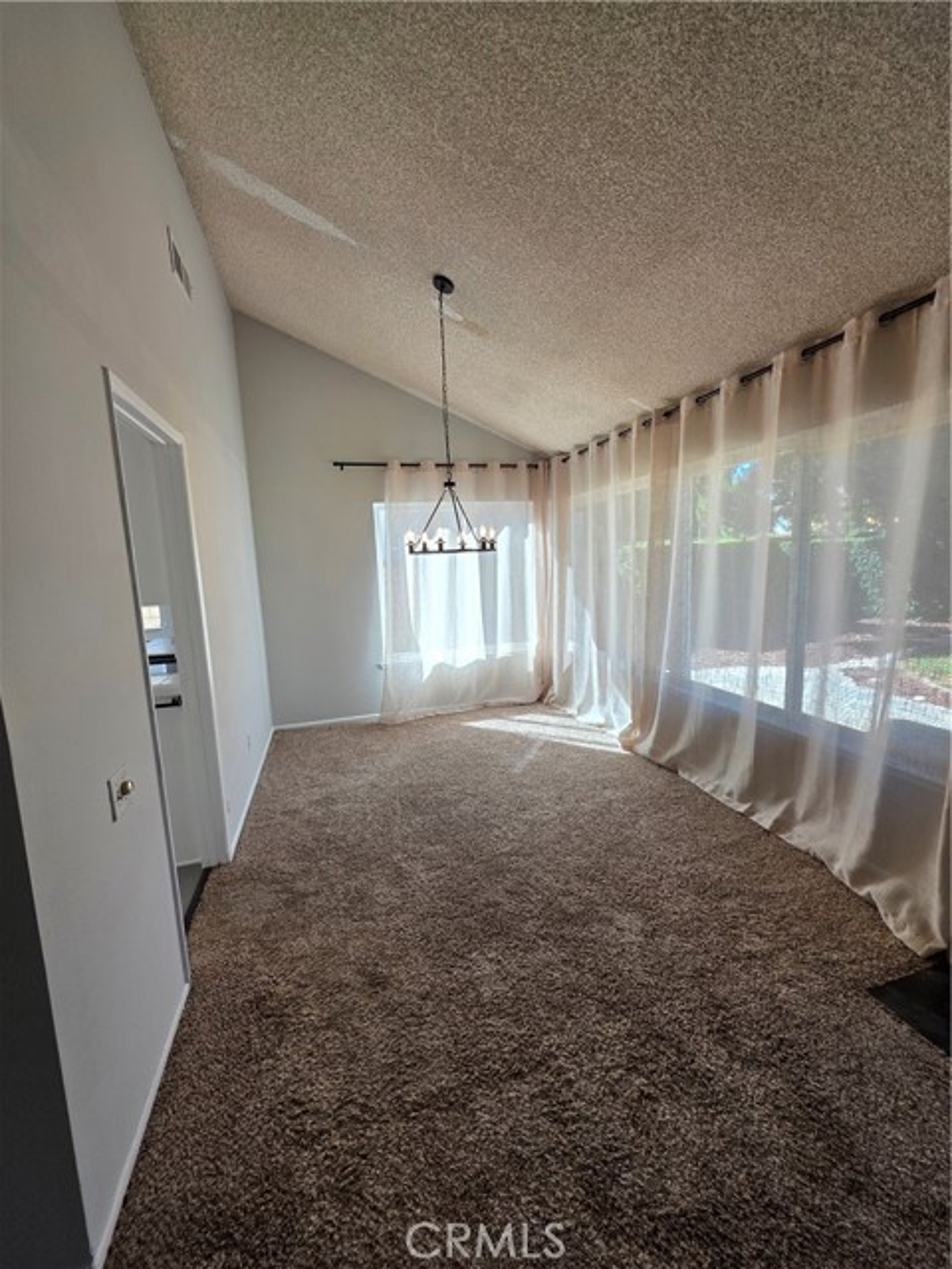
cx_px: 476
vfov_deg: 106.2
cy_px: 634
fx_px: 477
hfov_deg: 89.9
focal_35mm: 13
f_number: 1.9
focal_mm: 2.2
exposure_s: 1/120
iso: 50
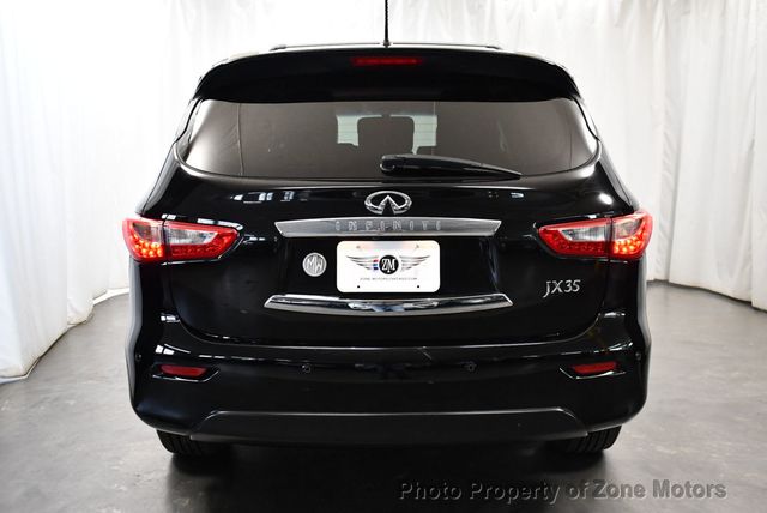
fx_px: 768
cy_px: 256
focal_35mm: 36
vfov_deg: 36.9
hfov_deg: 53.1
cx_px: 384
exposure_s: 1/125
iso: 1800
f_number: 3.5
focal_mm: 18
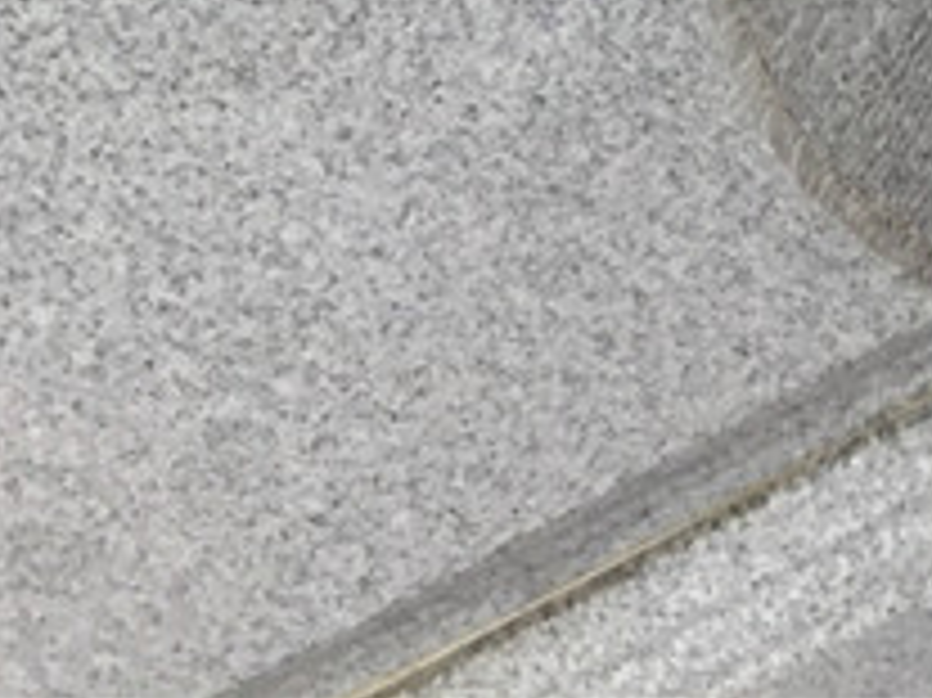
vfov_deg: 10.0
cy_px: -817
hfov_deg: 13.1
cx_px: 1729
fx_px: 3633
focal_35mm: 135
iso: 25
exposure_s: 1/272
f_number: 2.4
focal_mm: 3.3
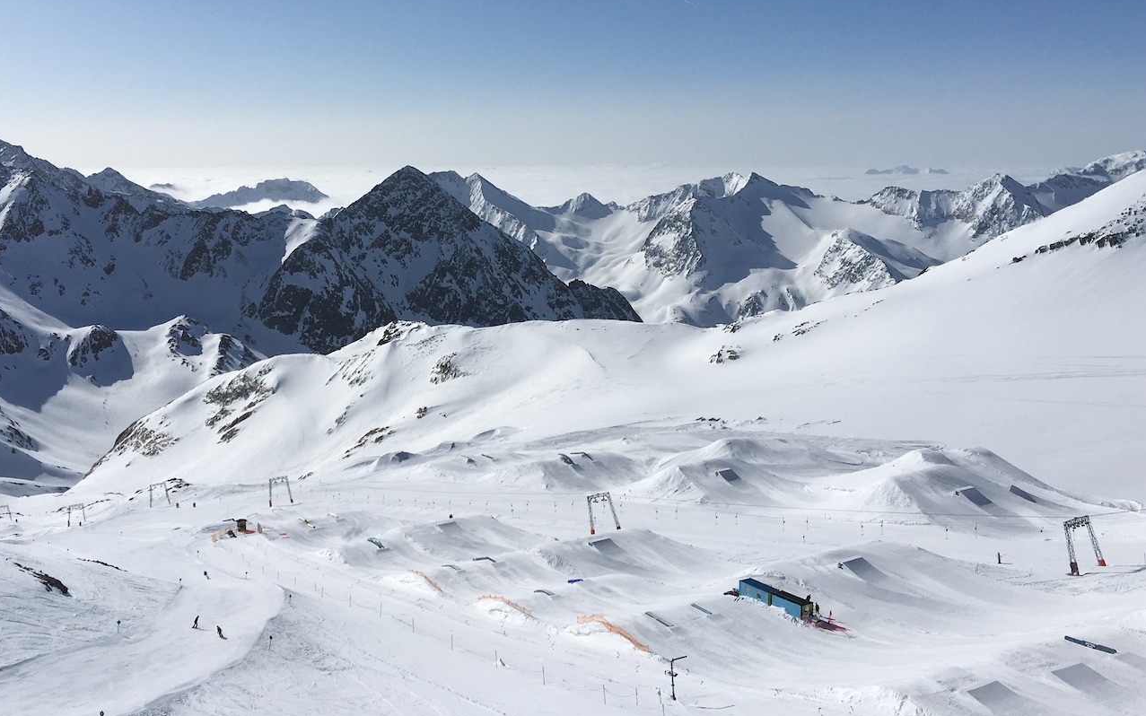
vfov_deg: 32.1
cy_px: 175
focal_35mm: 39
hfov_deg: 50.2
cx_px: 478
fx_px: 1218
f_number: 2.2
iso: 25
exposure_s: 1/7692
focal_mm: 4.15
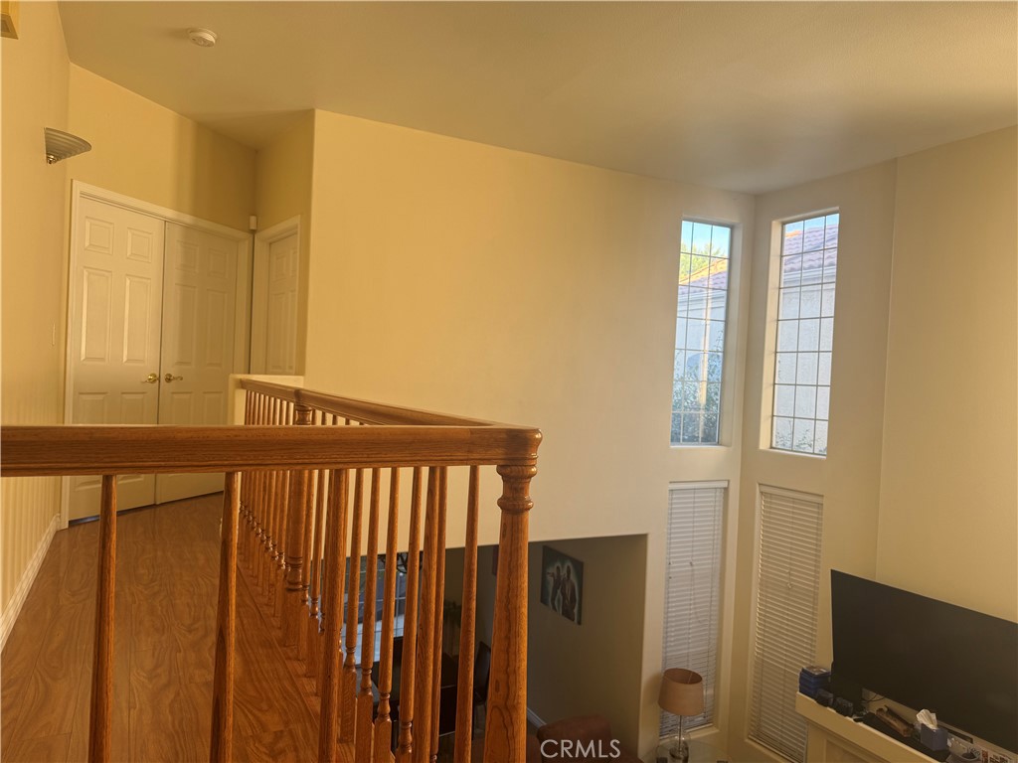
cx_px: 509
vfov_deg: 56.8
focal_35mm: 24
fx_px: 706
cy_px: 382
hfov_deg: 71.6
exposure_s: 1/121
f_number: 1.78
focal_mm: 6.76
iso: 64
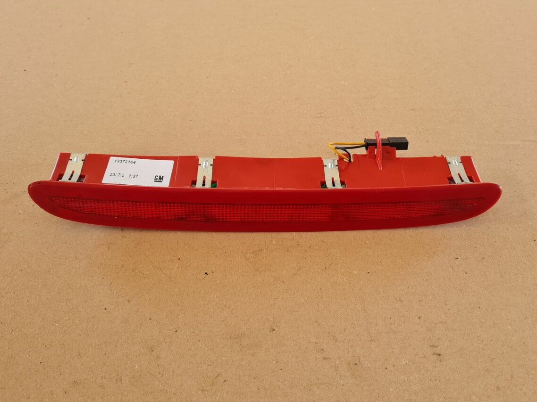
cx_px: 266
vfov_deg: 44.1
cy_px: 208
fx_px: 496
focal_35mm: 32
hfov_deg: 56.8
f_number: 1.8
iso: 200
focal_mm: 5.4
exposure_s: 1/120
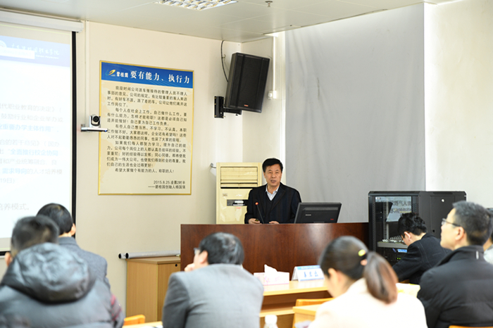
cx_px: 246
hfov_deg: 28.9
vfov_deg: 19.4
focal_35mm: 70
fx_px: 958
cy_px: 164
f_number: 2.8
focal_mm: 70
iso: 1000
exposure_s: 1/15
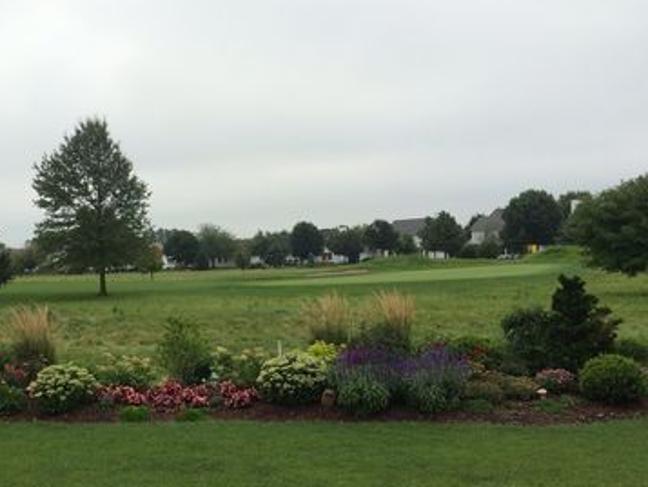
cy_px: 273
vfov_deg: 34.3
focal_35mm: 42
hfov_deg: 44.0
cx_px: 201
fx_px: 786
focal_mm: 4.12
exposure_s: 1/1520
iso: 32
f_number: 2.2
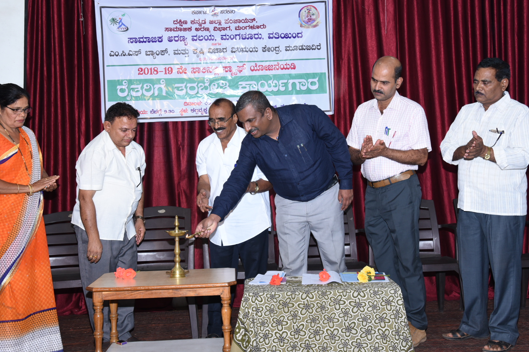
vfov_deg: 29.9
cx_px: 257
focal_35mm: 45
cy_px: 168
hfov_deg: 43.6
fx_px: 661
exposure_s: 1/250
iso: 1000
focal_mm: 40
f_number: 5.6
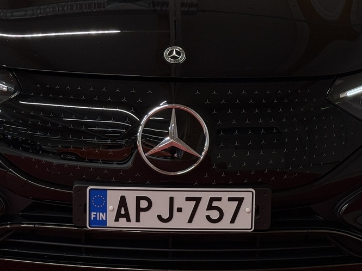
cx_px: 170
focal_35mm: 104
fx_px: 1087
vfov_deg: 14.1
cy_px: 51
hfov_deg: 18.9
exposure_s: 1/102
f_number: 1.78
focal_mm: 6.76
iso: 50
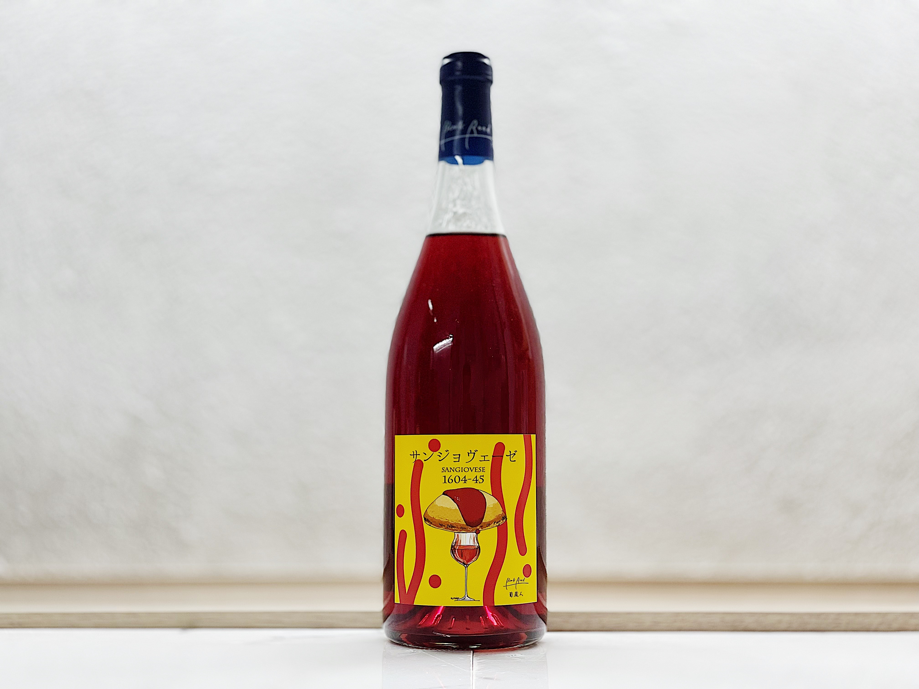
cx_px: 460
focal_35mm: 52
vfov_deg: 28.0
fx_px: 1381
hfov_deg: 36.8
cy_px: 344
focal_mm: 6
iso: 64
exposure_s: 1/100
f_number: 2
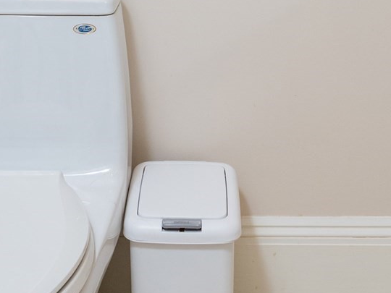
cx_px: 206
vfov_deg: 17.4
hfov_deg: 26.7
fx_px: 825
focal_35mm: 73
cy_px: -187
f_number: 9
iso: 800
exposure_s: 1/125
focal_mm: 20
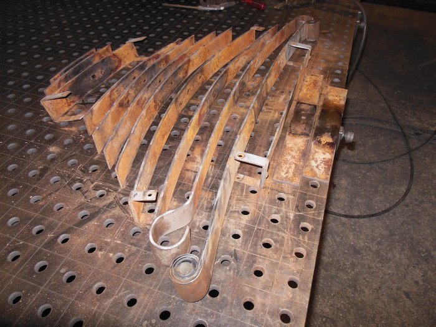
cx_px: 218
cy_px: 164
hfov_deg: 69.4
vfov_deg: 54.9
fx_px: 315
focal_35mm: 25
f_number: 3.2
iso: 200
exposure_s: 1/25
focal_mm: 4.5
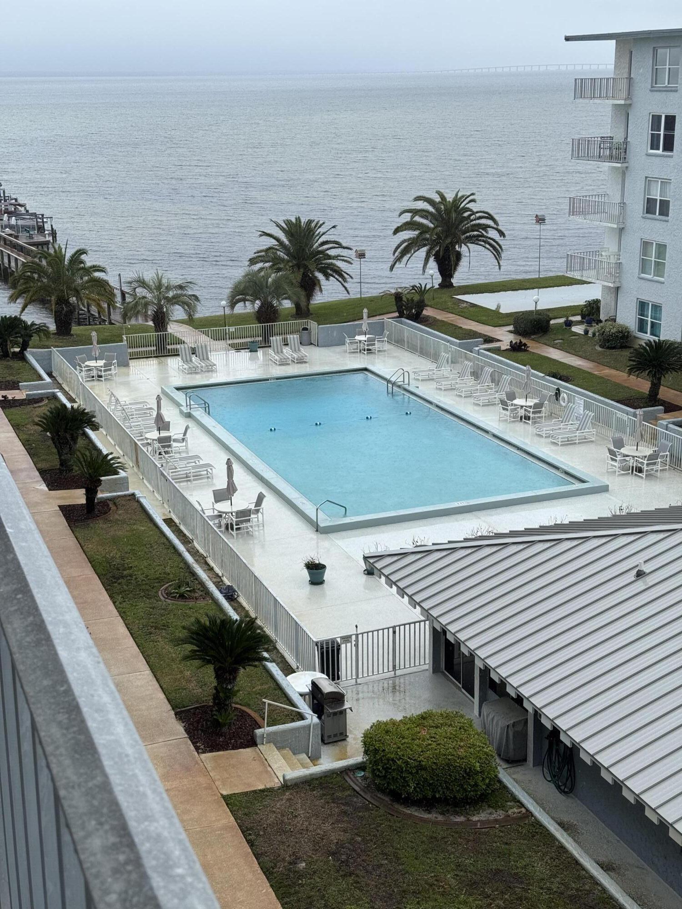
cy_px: 454
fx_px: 1261
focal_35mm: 48
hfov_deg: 30.3
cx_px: 341
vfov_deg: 39.7
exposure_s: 1/1076
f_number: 1.78
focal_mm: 6.76
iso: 64
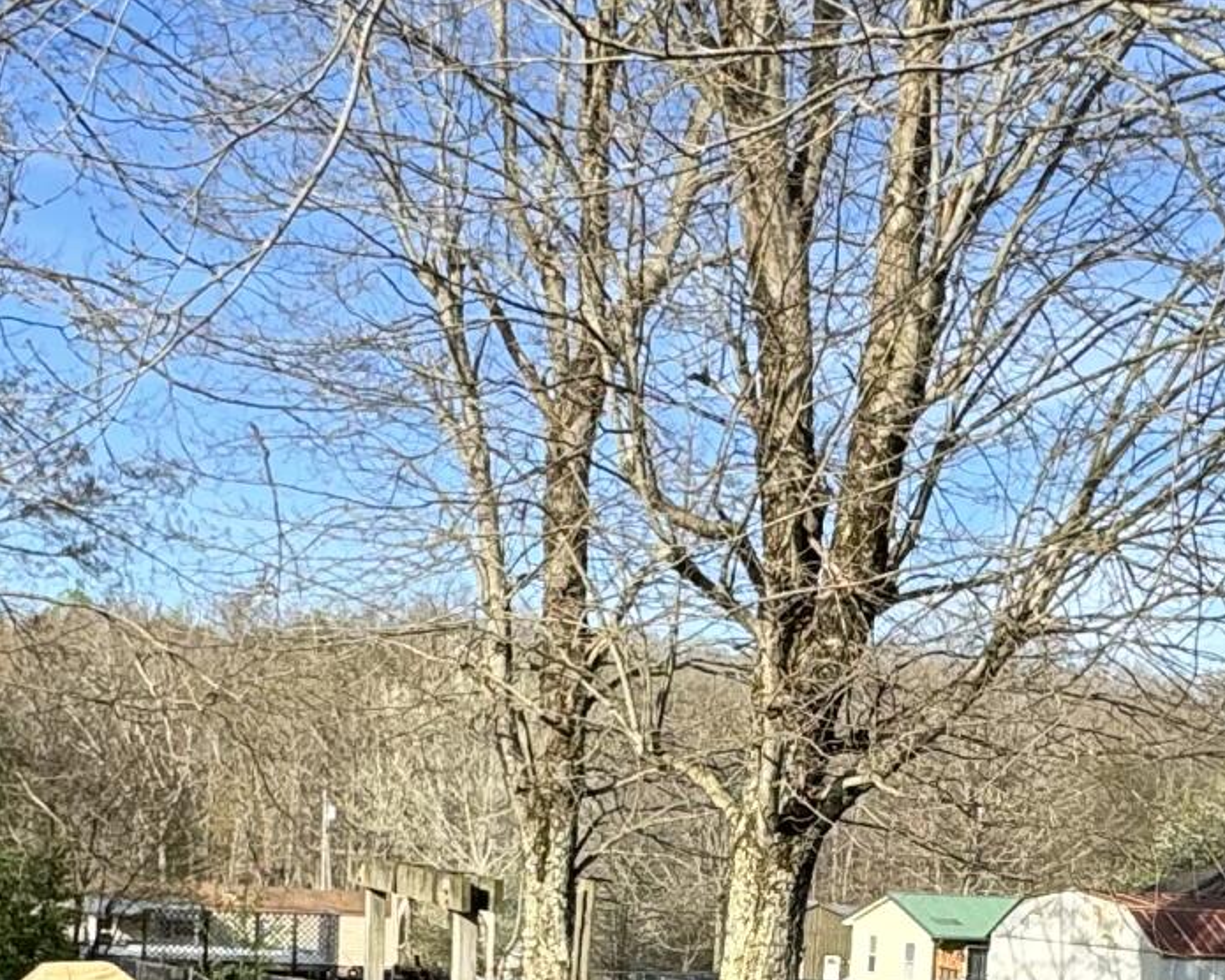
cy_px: 1022
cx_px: 864
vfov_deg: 24.4
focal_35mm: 59
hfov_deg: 31.6
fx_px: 2139
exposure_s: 1/956
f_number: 2.2
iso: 40
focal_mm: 2.22
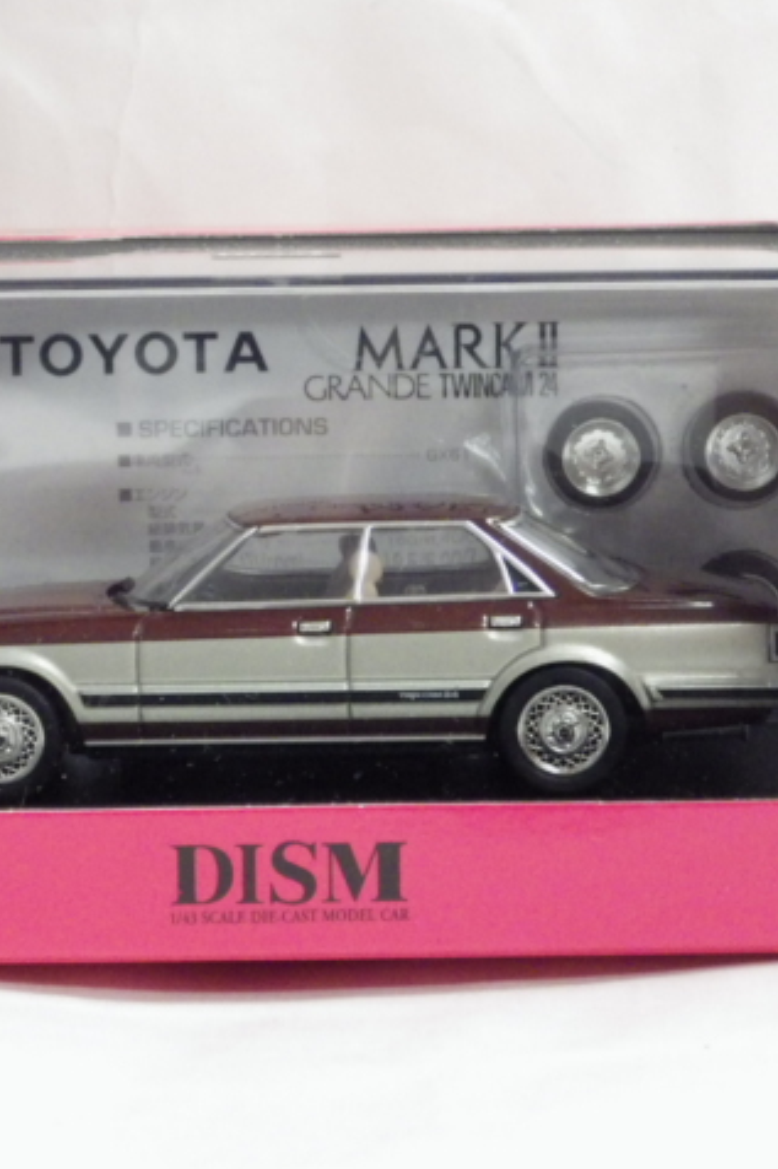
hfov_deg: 9.5
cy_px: 582
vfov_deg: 14.3
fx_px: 4671
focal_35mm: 144
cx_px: 248
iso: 1000
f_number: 4.6
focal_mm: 18.4
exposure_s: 1/30
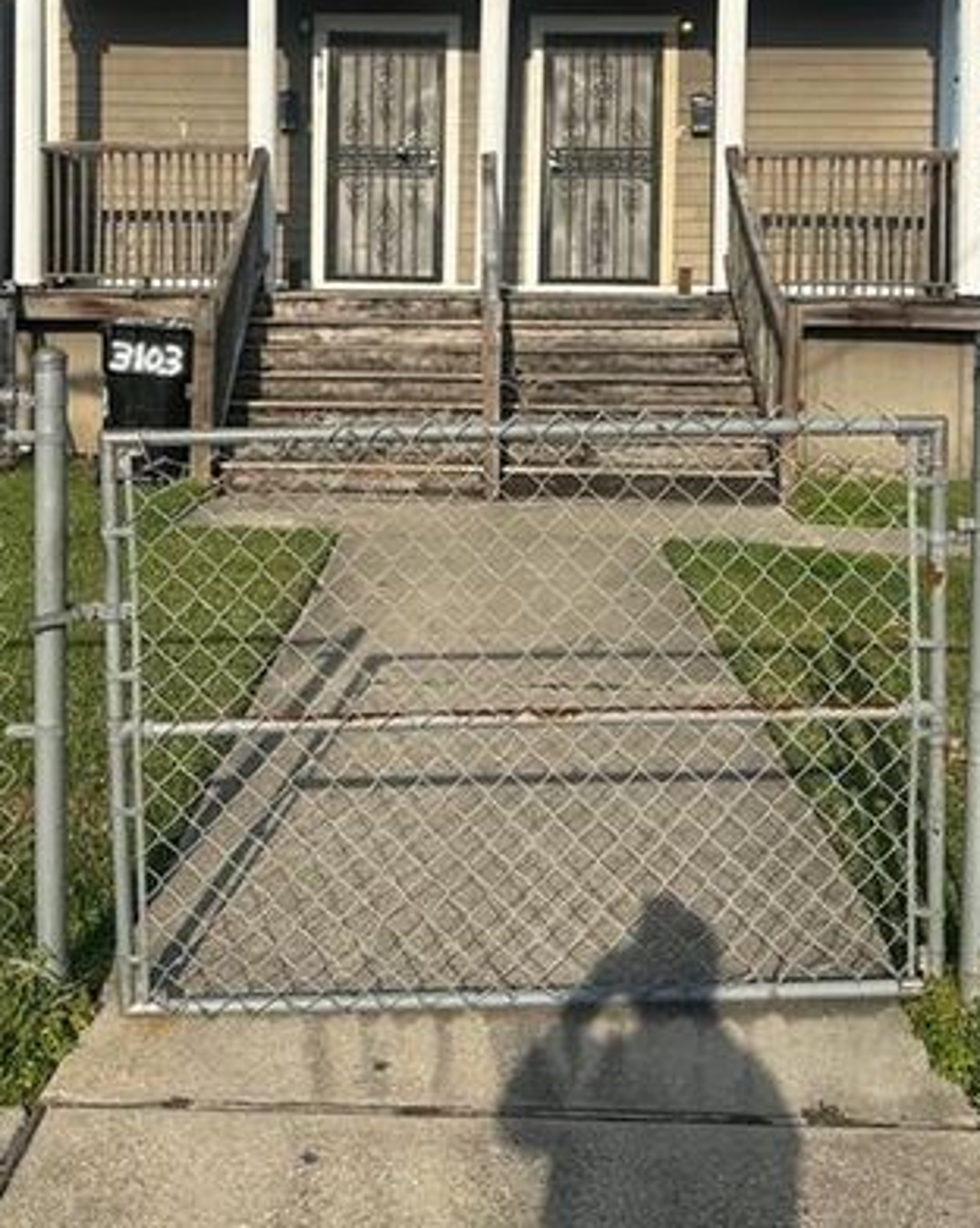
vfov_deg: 44.5
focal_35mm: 40
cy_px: 322
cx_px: 452
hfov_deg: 37.3
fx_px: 1452
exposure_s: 1/5848
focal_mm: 6.86
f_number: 1.78
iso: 80
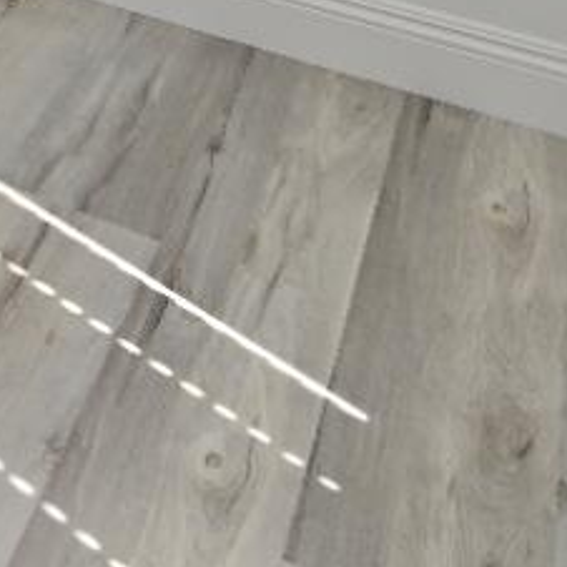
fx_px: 1464
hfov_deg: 17.6
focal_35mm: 79
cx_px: -462
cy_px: -627
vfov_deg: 16.0
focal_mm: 14
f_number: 5.6
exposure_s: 1/125
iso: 200
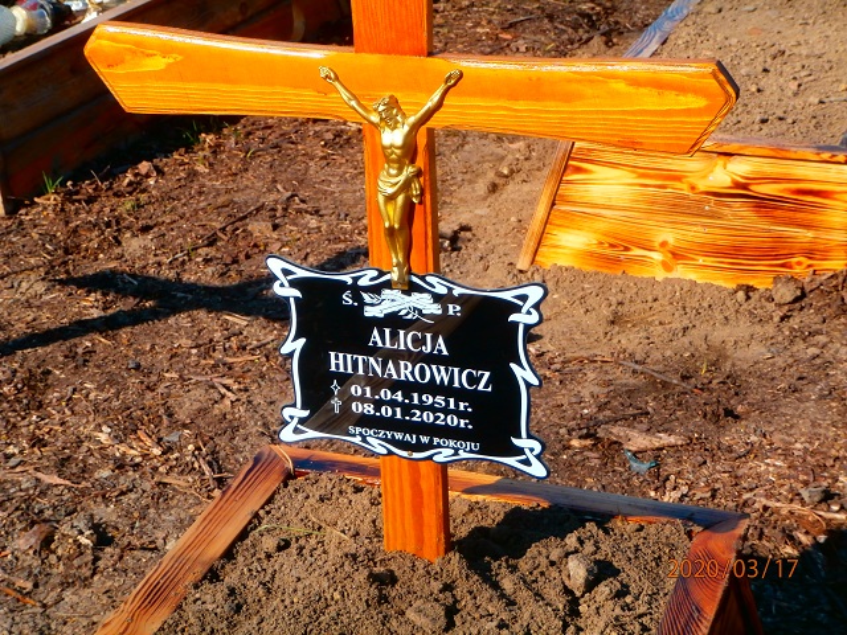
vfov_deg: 17.2
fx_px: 2104
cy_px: 318
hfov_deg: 22.8
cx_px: 424
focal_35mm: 86
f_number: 5
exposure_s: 1/400
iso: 100
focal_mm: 15.16
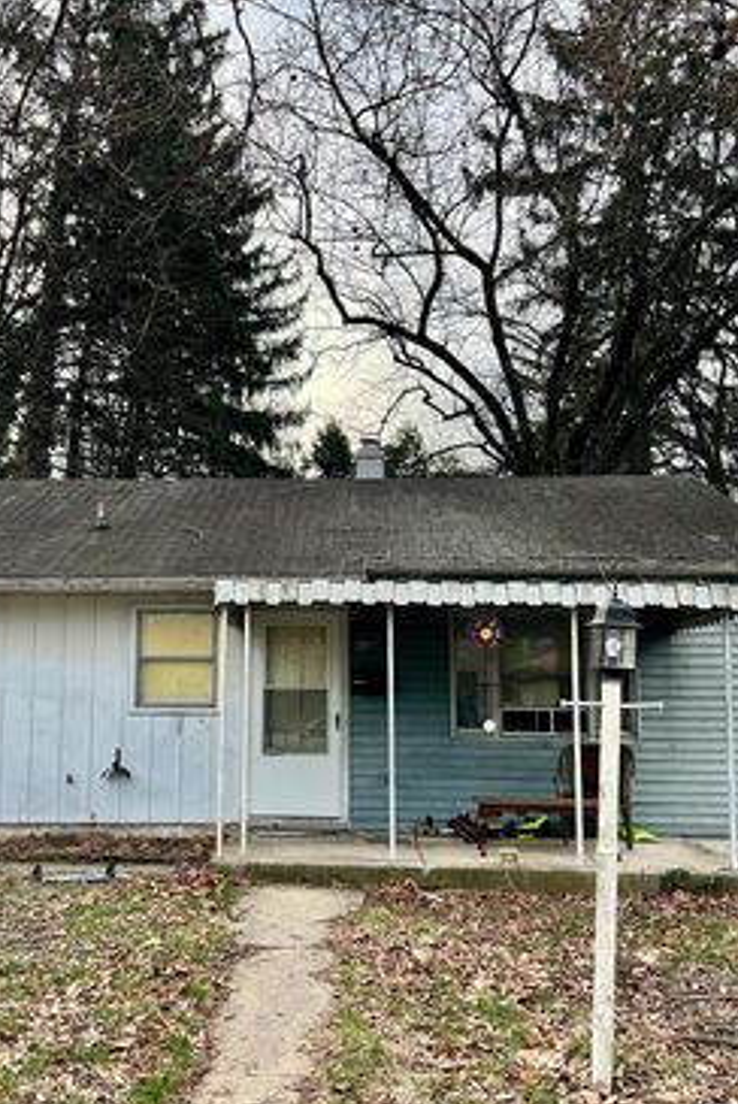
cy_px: 561
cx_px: 287
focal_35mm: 37
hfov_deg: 35.8
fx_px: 1136
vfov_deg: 51.8
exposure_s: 1/1029
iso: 50
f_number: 1.5
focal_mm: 5.7
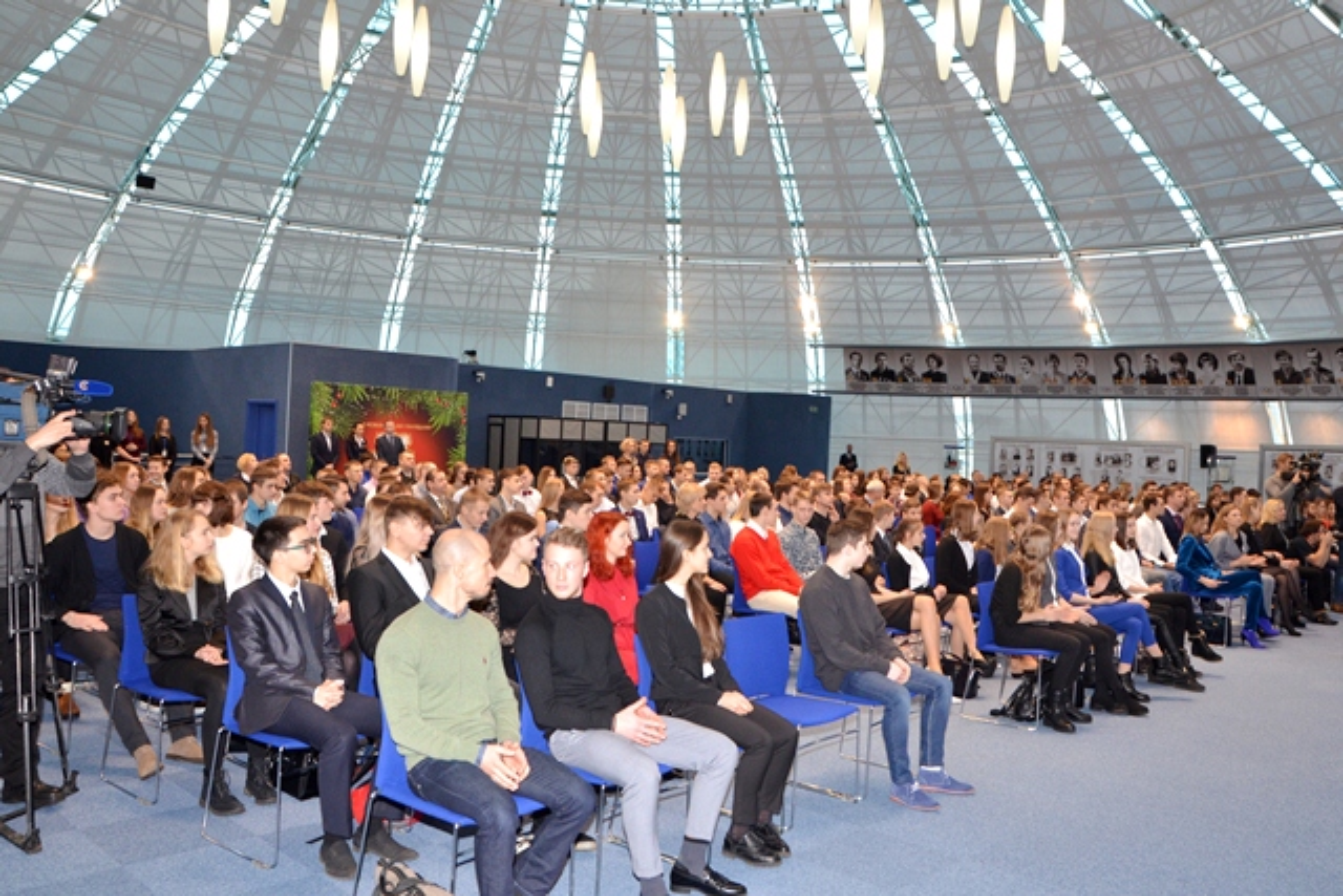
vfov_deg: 50.4
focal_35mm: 26
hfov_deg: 70.4
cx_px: 672
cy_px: 448
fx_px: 951
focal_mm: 17
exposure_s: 1/60
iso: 800
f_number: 7.1
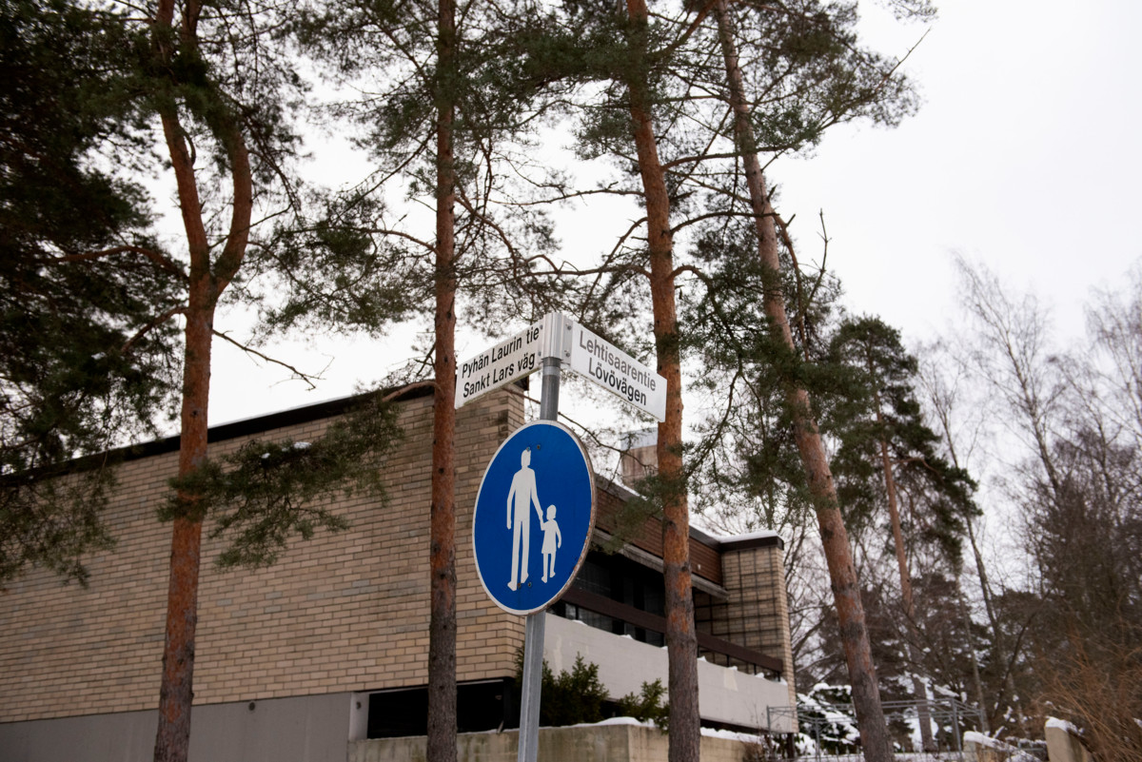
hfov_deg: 54.4
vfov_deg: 37.9
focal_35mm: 35
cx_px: 571
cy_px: 381
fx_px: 1111
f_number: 4.8
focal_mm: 35
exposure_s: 1/3000
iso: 1600
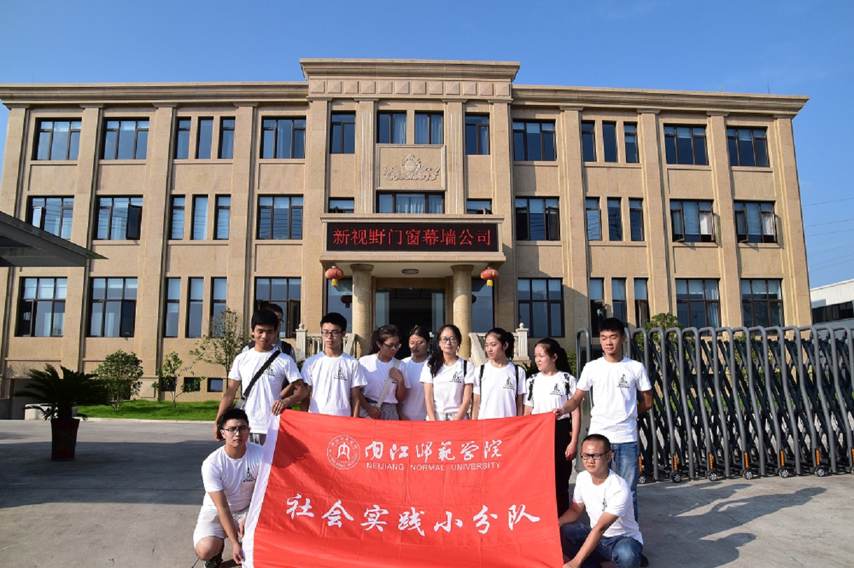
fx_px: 640
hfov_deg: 67.4
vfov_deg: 47.9
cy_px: 284
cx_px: 427
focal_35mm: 27
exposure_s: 1/500
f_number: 11
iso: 400
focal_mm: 18
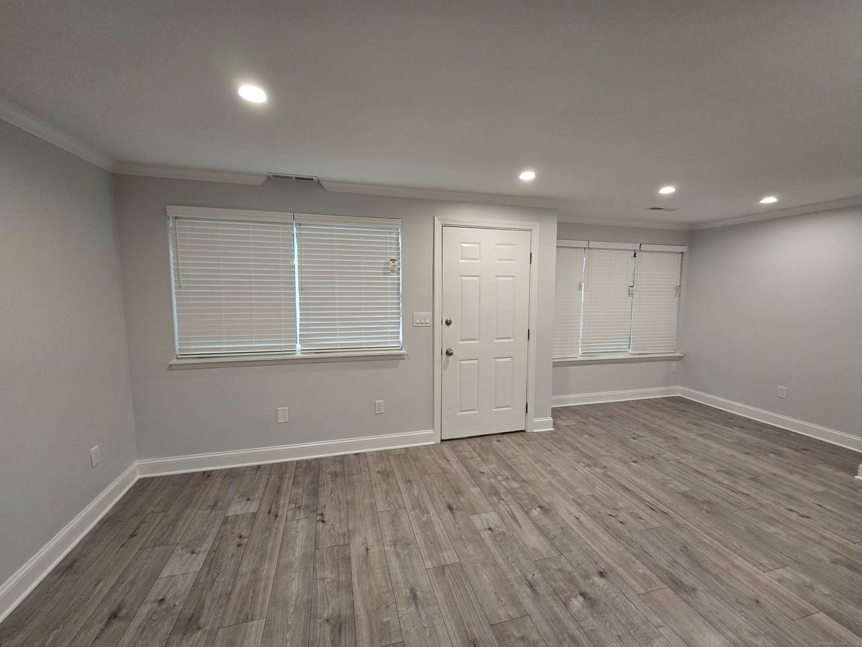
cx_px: 431
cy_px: 324
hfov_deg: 106.2
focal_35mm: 13
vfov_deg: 89.9
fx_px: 324
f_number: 2.2
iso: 200
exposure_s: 1/60
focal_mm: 2.2
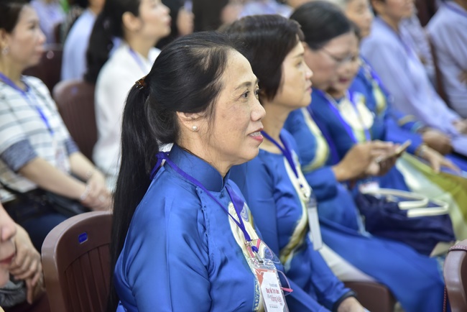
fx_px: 1363
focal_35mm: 105
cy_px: 156
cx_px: 234
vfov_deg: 13.1
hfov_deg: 19.4
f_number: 4
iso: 1600
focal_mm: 105
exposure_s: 1/40
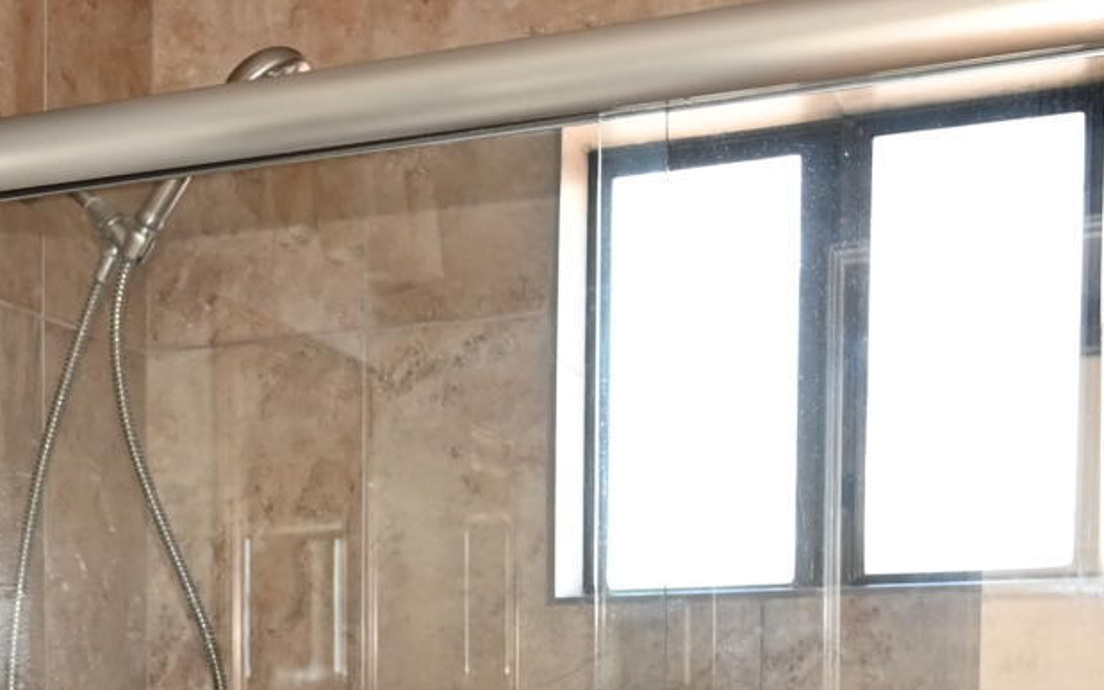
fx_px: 2227
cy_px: 850
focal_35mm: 74
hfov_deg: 25.6
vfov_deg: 16.8
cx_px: -134
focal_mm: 15
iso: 900
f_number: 4
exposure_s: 1/60
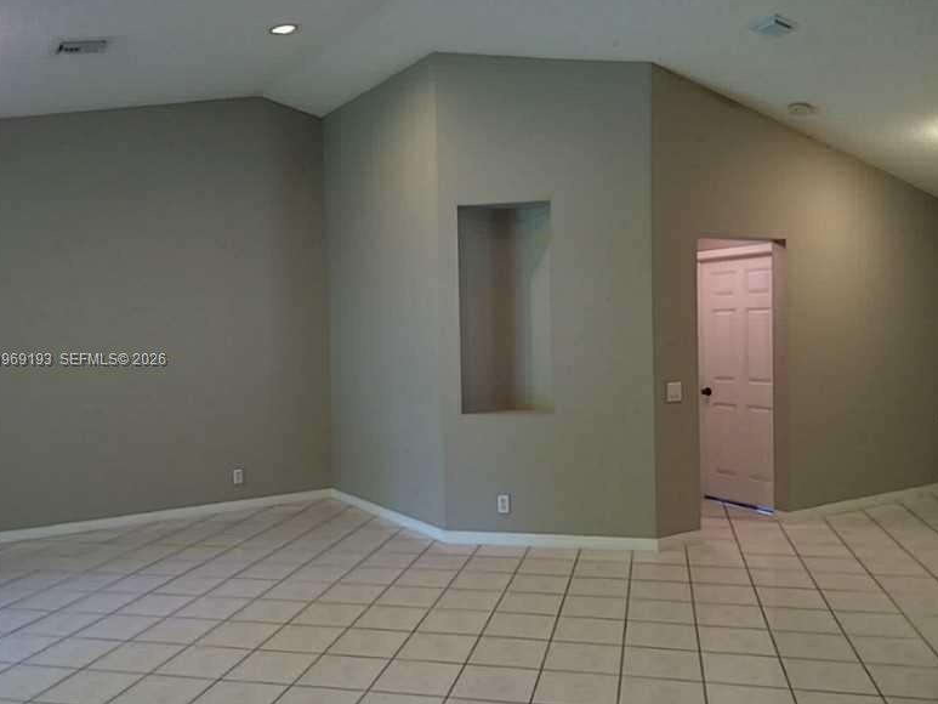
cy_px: 360
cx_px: 457
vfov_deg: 46.8
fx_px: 813
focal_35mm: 30
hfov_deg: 59.9
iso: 80
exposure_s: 1/30
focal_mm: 4.15
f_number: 2.2
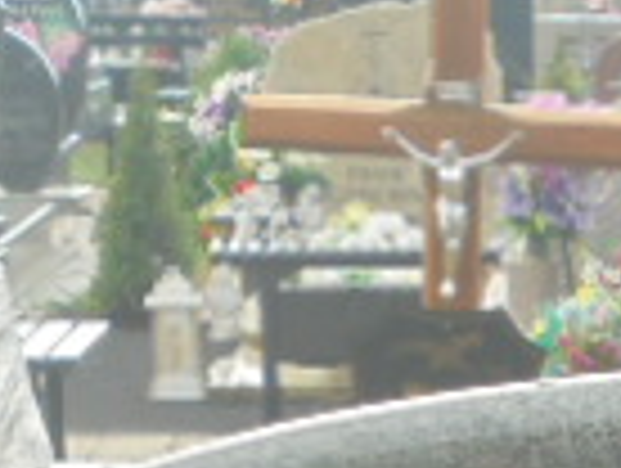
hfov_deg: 8.5
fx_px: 4079
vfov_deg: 6.3
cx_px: 914
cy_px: 994
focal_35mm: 227
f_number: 4.8
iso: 100
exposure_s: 1/100
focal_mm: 8.9
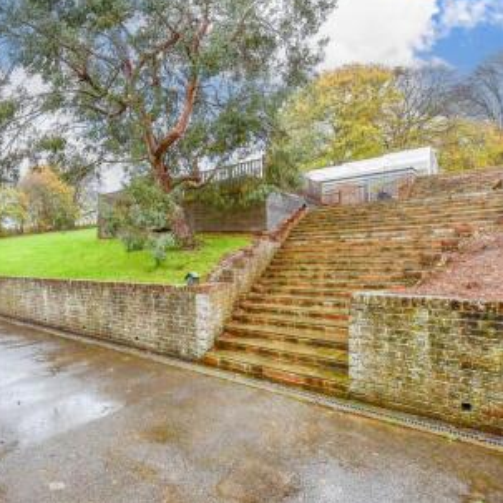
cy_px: 243
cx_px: 110
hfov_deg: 68.5
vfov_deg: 74.8
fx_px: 329
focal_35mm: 20
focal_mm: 10
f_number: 8
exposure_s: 1/125
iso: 320
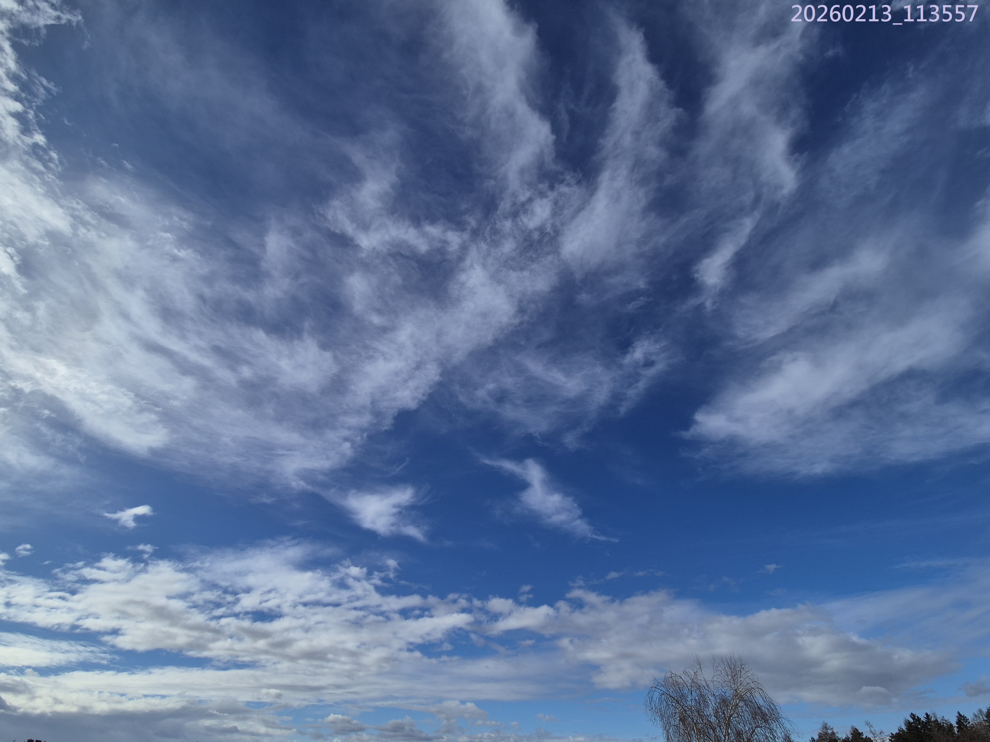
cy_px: 382
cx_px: 464
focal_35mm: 14
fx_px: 400
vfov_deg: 85.7
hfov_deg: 101.9
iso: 50
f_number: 2.2
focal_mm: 2.2
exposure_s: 1/4864
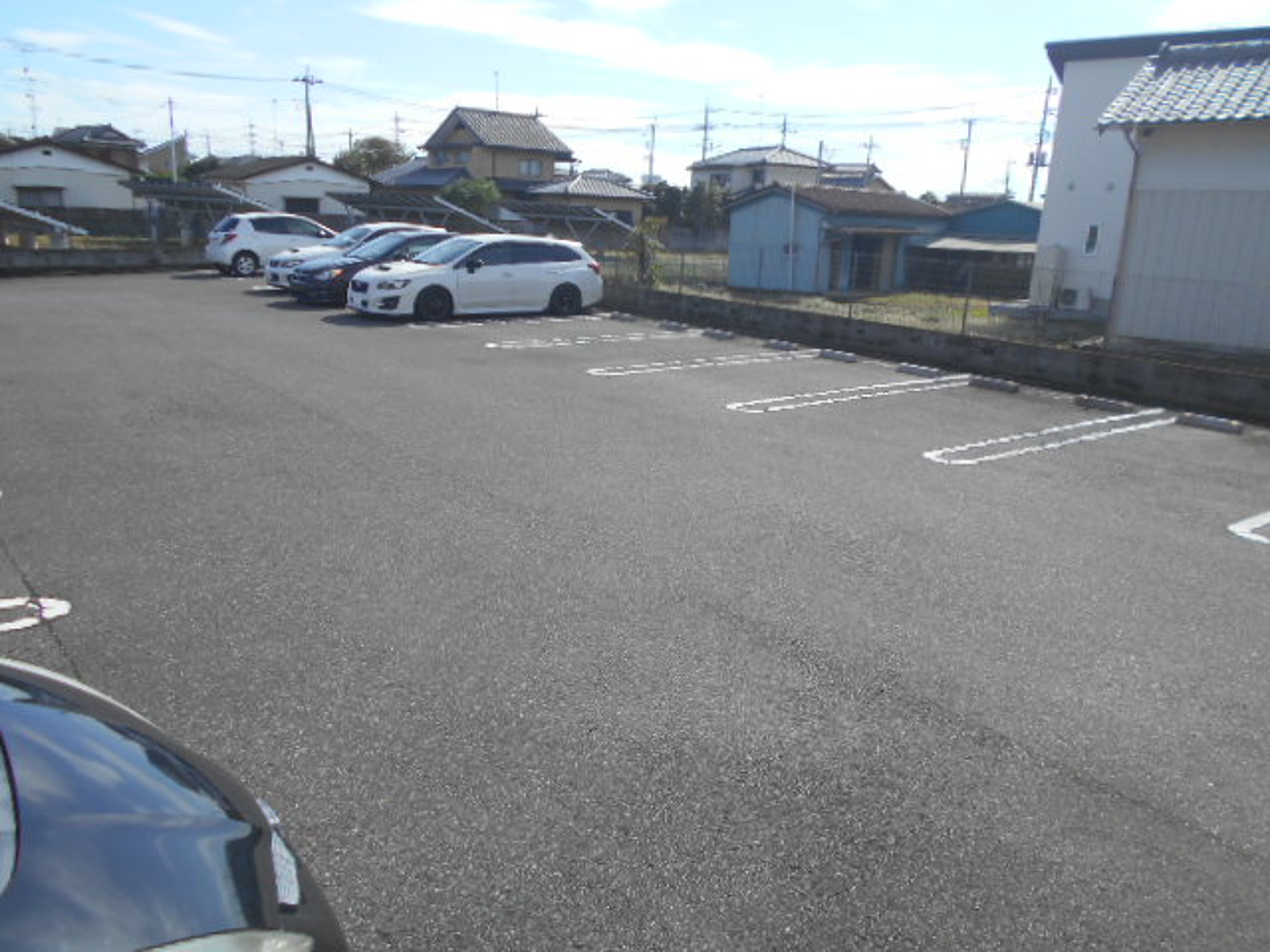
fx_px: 954
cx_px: 635
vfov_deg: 53.1
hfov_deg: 67.3
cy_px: 476
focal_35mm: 26
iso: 80
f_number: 3.2
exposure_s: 1/640
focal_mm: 4.6
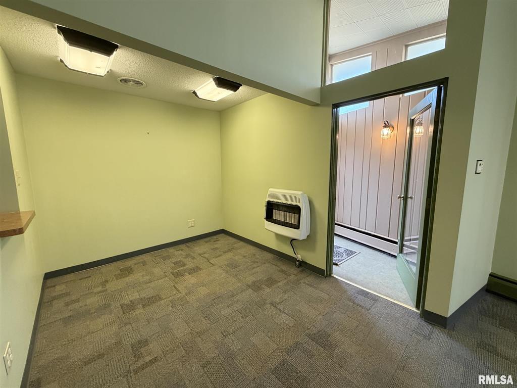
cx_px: 258
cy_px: 194
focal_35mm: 14
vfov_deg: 85.7
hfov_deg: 102.1
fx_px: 209
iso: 500
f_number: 2.2
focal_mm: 2.22
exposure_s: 1/60
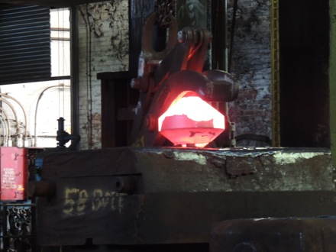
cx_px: 168
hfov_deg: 8.8
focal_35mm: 225
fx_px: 2184
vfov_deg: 6.6
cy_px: 126
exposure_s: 1/10
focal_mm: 40.1
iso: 800
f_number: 4.6
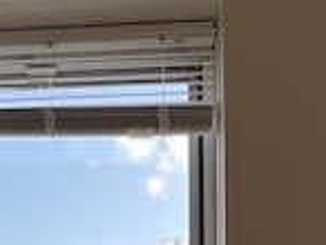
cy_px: 503
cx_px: 174
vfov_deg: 15.9
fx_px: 670
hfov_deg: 27.3
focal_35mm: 71
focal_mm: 1.57
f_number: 1.8
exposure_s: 1/203
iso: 32
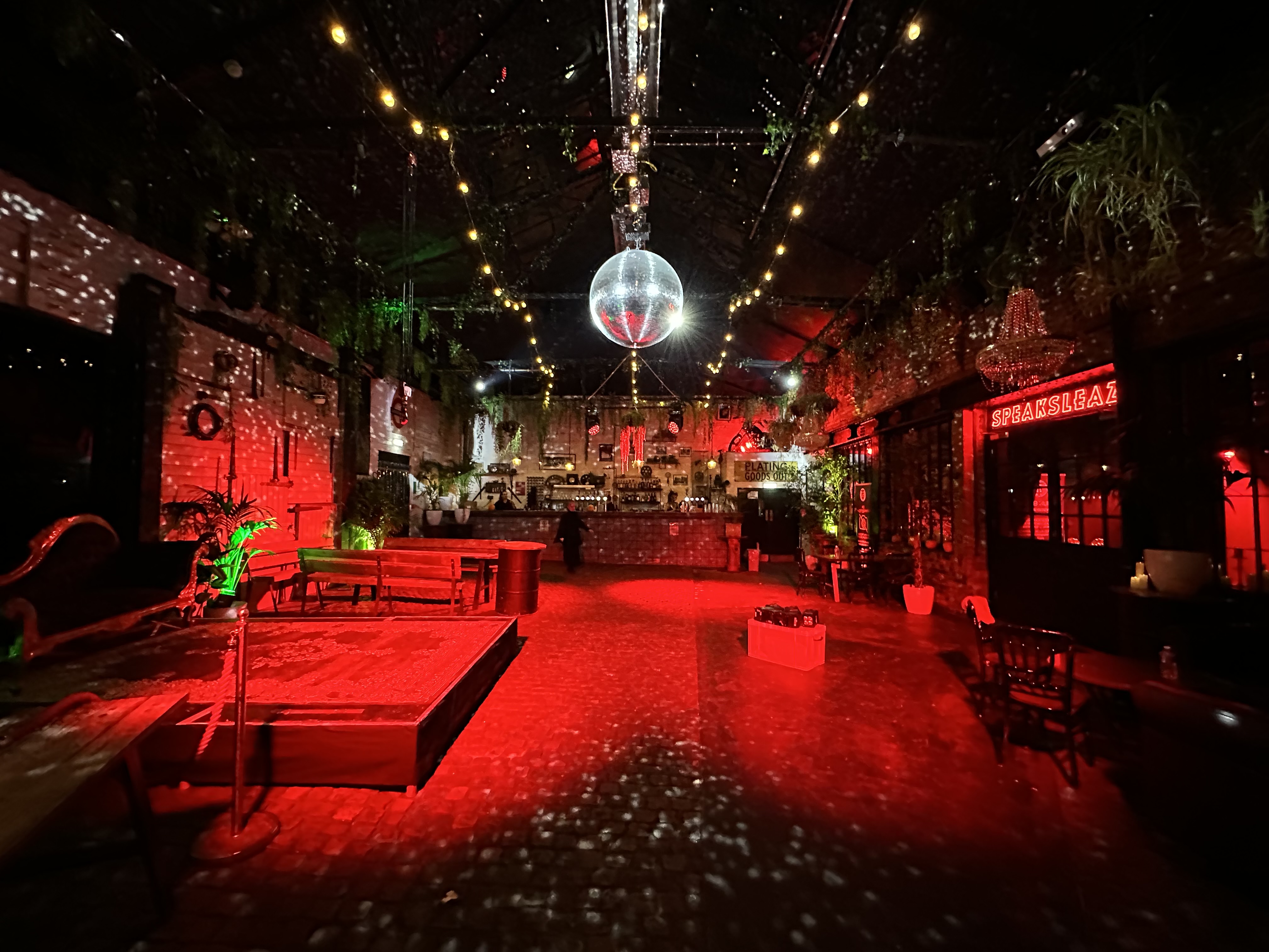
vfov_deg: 85.7
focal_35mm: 14
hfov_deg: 102.1
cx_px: 634
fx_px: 513
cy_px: 476
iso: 1250
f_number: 2.2
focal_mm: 2.22
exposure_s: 1/34
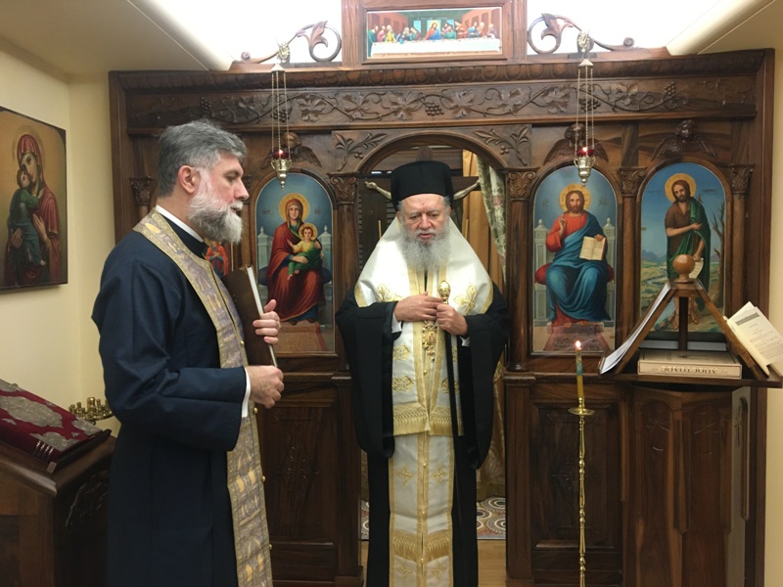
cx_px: 392
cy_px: 294
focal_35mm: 29
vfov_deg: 48.2
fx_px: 656
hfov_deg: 61.7
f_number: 2.2
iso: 160
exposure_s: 1/33
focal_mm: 4.15
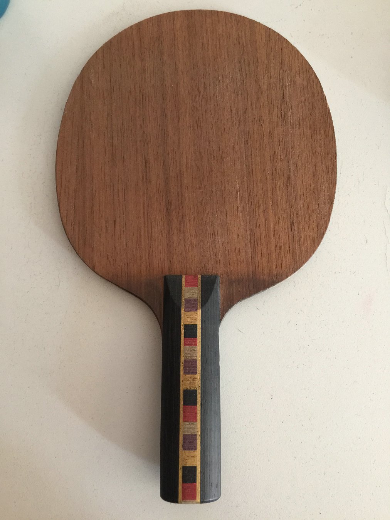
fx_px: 436
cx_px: 195
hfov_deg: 48.2
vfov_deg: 61.7
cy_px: 260
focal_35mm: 29
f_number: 2.2
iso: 100
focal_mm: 4.15
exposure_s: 1/15
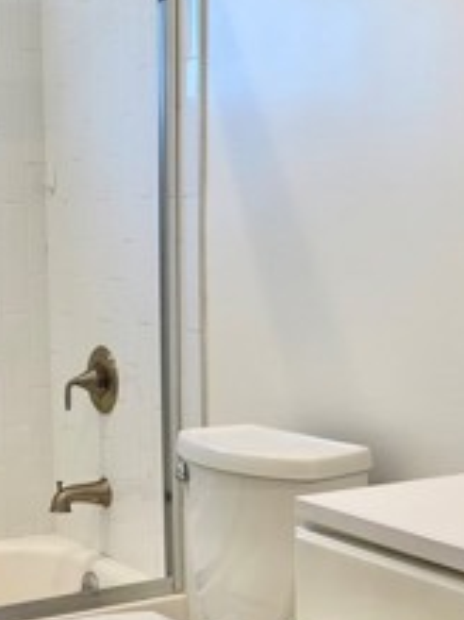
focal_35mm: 76
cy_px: 297
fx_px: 1360
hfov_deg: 19.4
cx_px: 232
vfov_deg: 25.7
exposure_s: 1/120
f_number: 1.8
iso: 64
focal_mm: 4.25
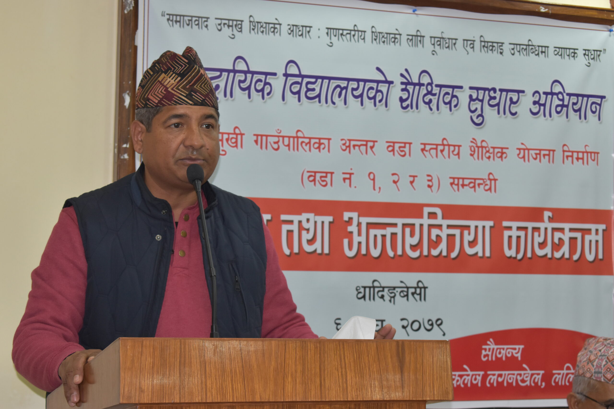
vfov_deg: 16.6
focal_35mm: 82
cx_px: 307
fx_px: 1407
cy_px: 204
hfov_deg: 24.6
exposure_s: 1/80
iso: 800
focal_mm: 55
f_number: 5.6
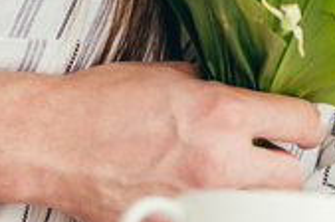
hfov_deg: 4.3
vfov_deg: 2.8
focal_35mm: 481
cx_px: 34
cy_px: -211
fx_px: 4467
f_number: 4
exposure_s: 1/160
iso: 100
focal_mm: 112
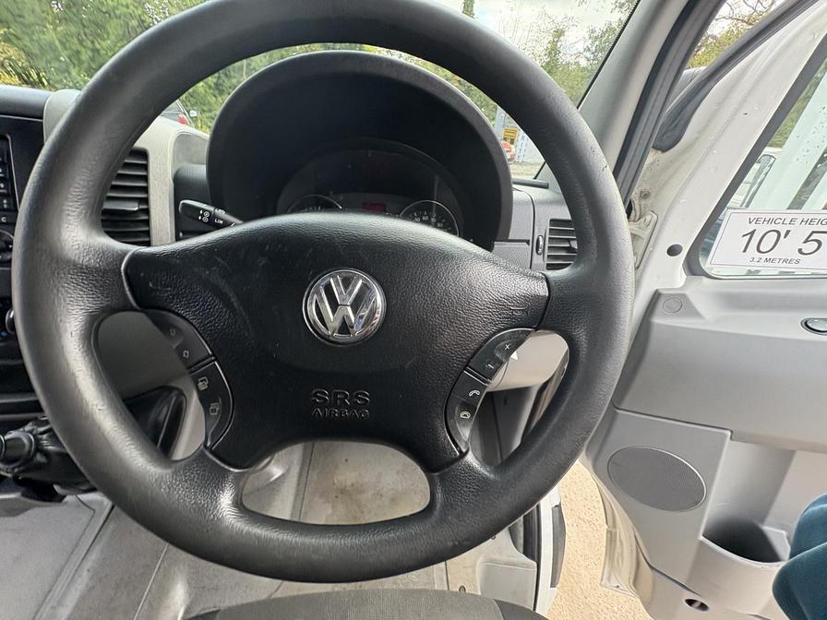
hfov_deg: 102.1
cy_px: 310
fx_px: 334
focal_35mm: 14
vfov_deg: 85.7
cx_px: 414
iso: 125
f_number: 2.2
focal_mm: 2.22
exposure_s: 1/105
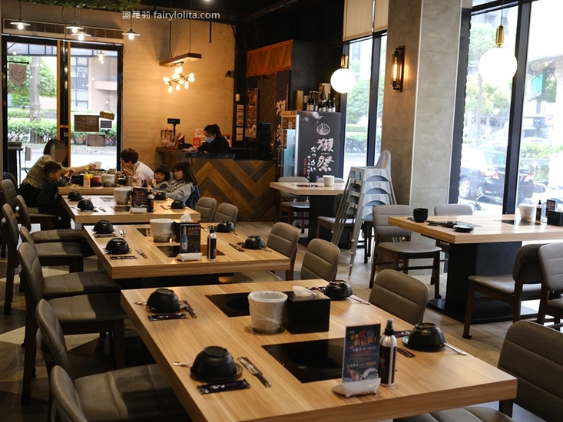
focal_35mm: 39
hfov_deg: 47.8
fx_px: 634
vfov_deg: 36.8
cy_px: 207
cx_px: 309
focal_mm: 23
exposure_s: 1/58
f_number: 3.6
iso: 1250
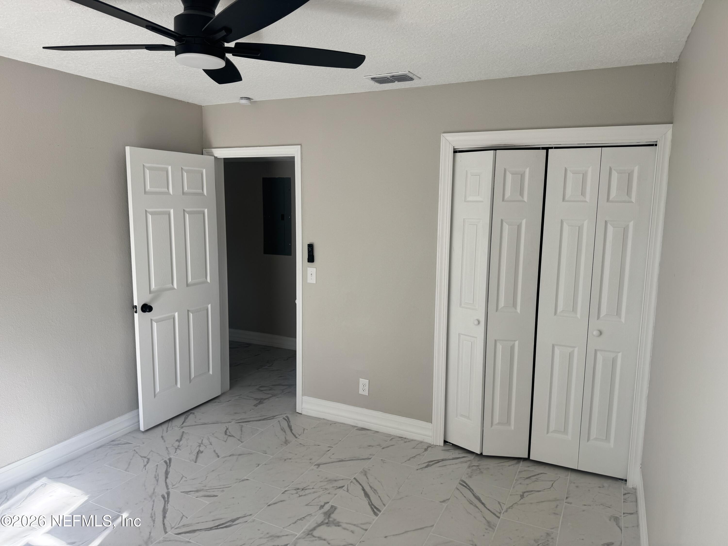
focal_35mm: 24
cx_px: 364
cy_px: 273
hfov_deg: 71.6
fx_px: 505
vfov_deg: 56.8
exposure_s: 1/150
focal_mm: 6.76
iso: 64
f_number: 1.78
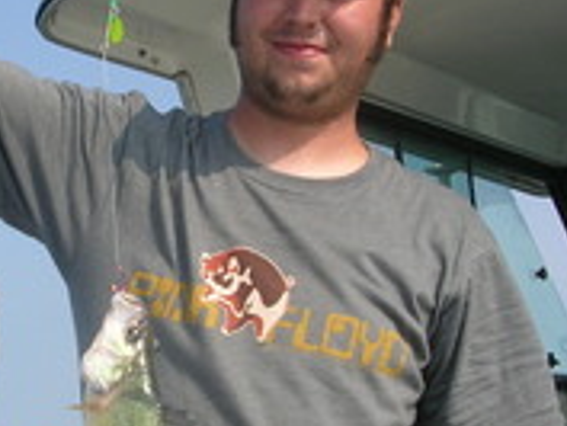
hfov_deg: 22.2
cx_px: 58
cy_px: 234
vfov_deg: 17.2
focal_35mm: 86
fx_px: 1410
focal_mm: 5.8
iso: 50
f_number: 5.6
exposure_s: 1/326
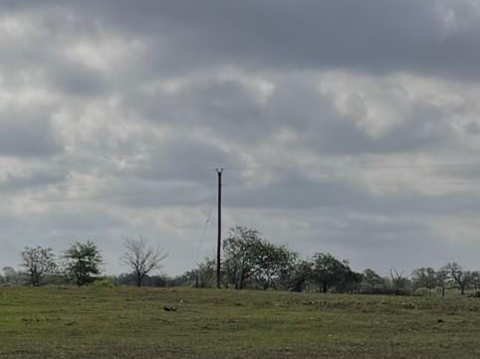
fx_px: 1414
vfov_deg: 14.3
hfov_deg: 15.2
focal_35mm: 102
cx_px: -510
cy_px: 346
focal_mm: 6.76
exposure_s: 1/22727
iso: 100
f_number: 1.78
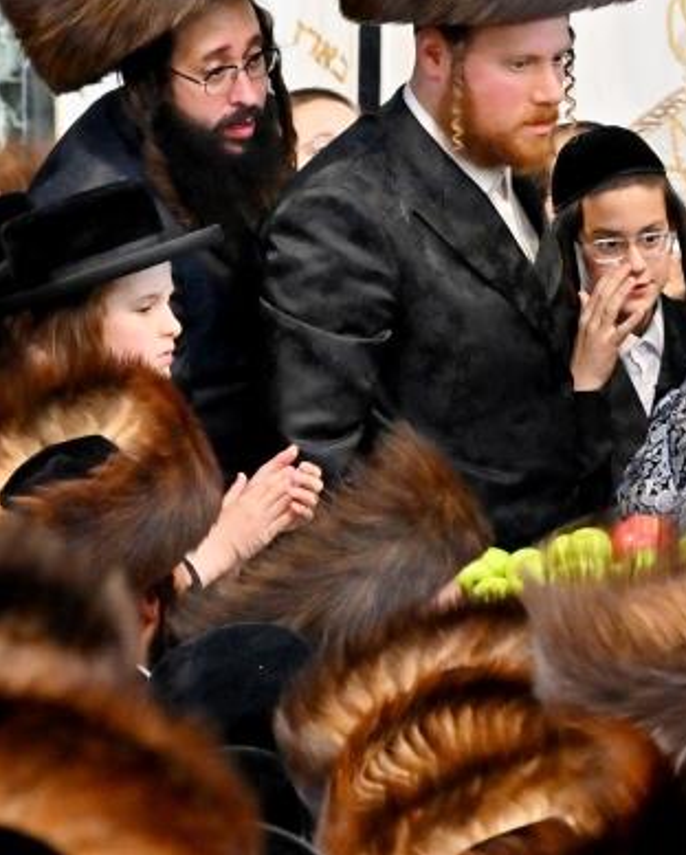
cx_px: 840
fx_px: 11251
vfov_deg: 4.4
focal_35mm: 444
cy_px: 341
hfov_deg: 3.5
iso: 1250
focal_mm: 120
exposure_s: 1/320
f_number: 4
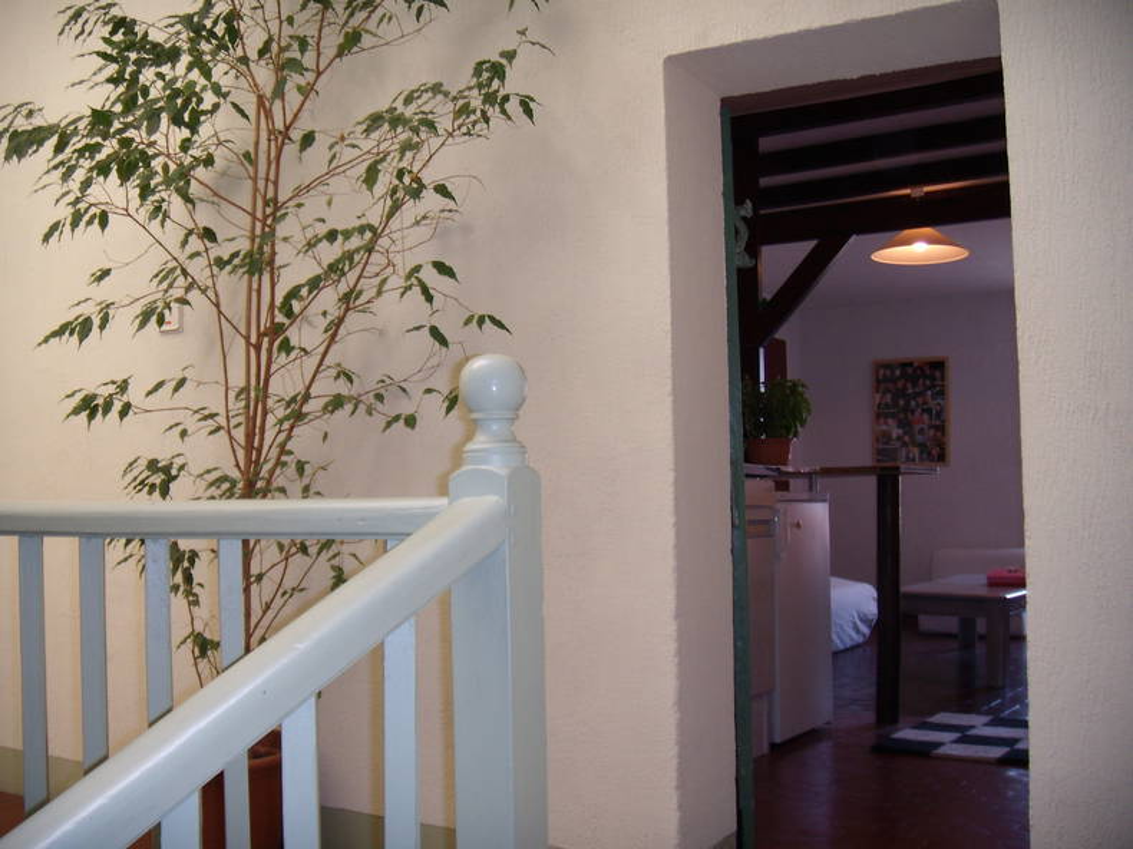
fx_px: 1243
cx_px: 566
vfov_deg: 37.7
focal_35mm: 38
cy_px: 424
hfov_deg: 49.0
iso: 64
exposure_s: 1/30.3
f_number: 3.5
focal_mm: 6.4
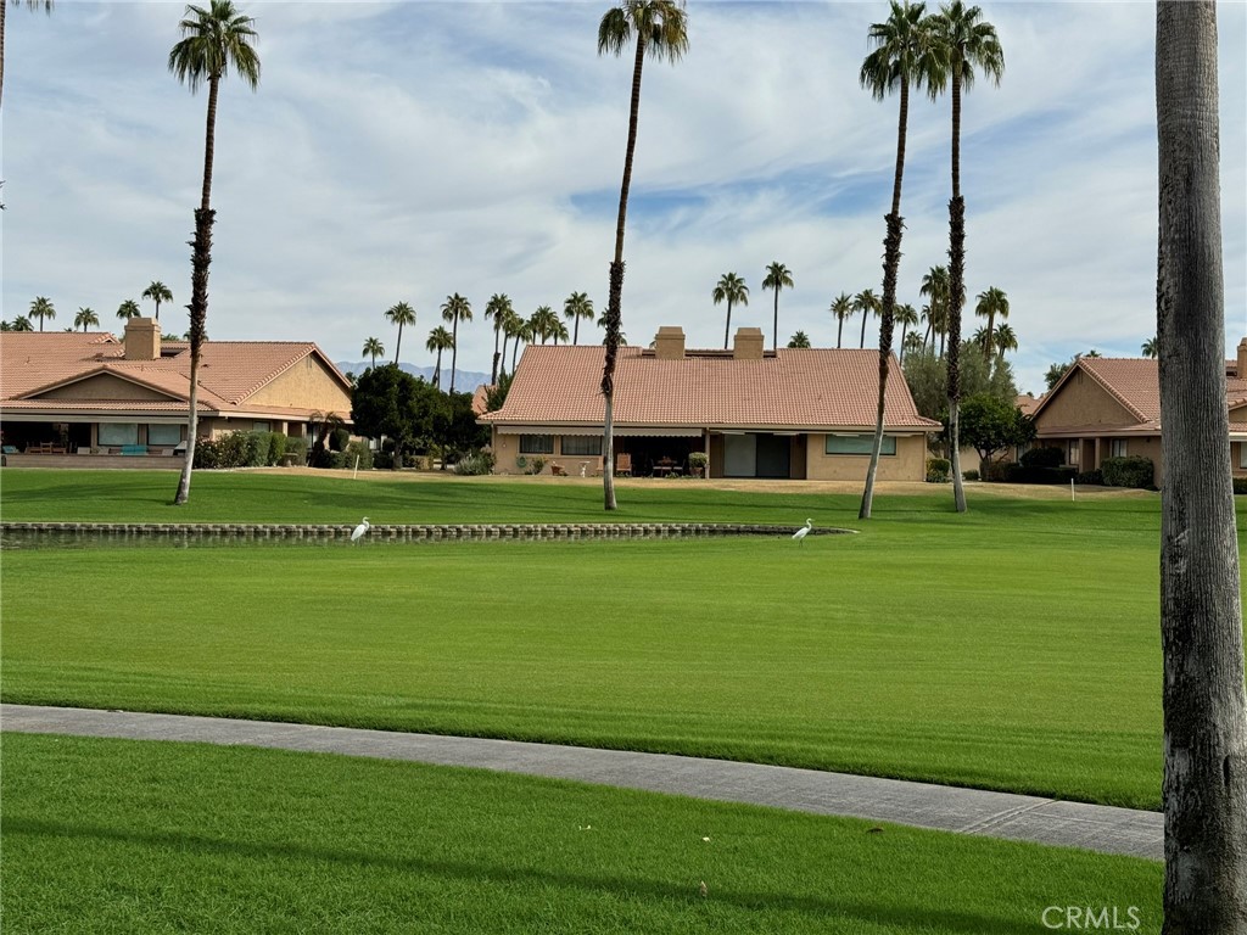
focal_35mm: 48
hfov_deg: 39.7
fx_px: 1729
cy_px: 468
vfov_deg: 30.3
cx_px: 624
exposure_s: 1/5848
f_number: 1.78
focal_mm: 6.76
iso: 64
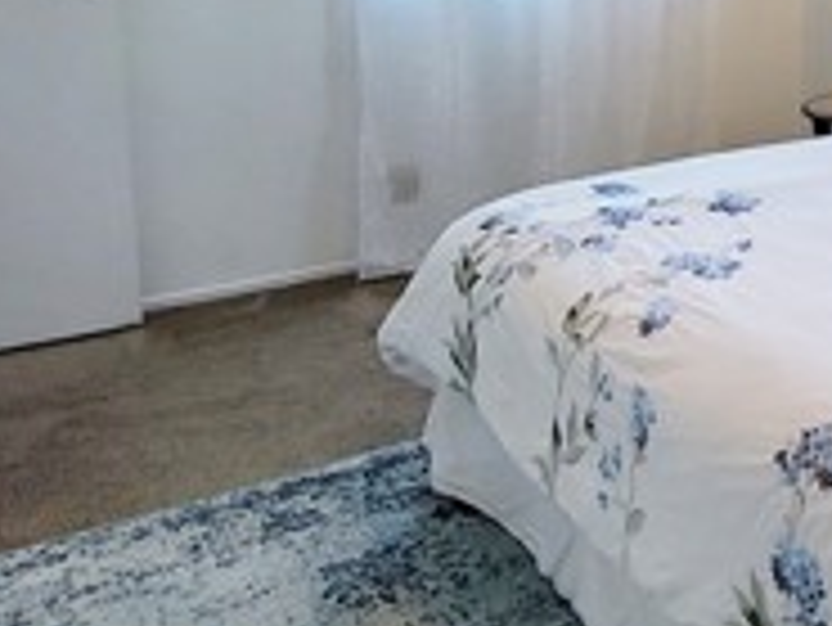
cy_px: 45
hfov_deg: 32.9
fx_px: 1082
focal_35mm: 45
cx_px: 1043
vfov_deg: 30.6
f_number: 2.2
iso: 100
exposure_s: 1/60.2
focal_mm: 2.2
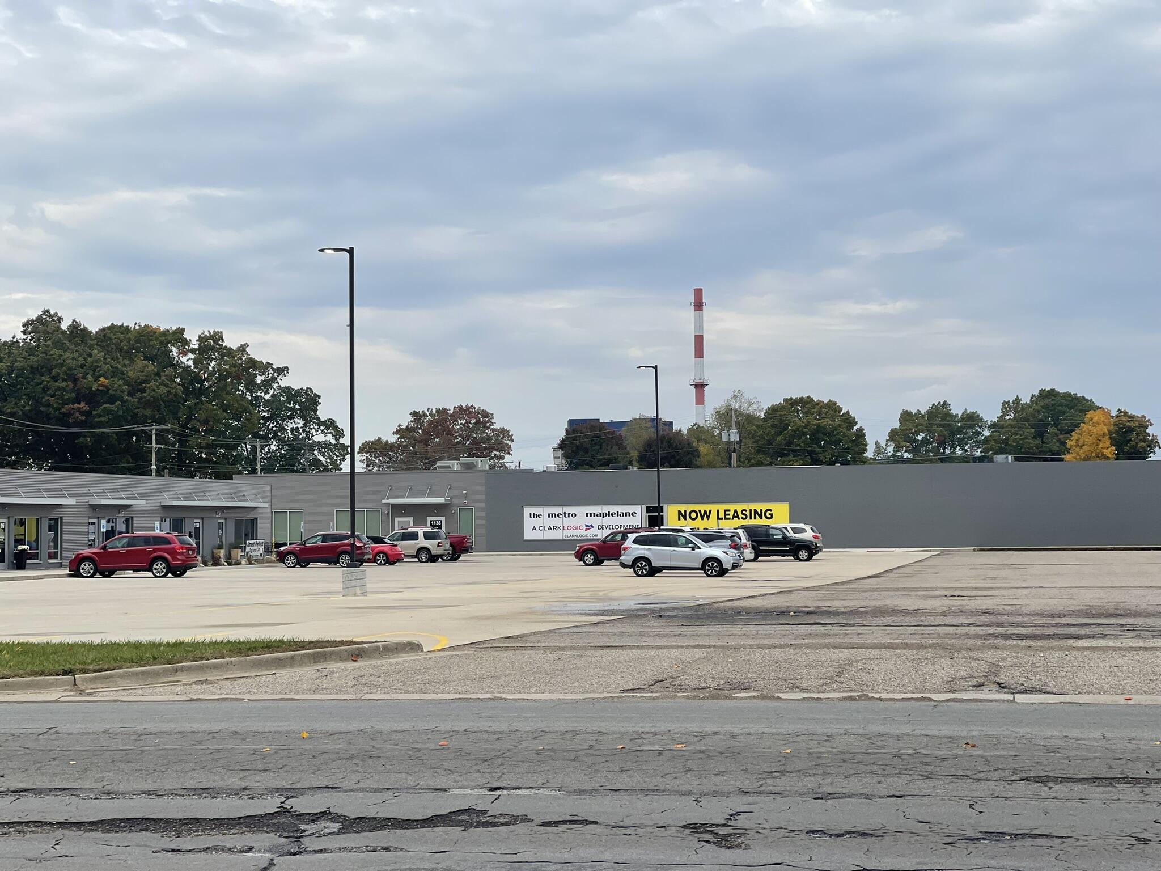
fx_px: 2147
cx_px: 580
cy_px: 436
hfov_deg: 30.3
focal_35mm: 64
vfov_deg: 22.9
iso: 20
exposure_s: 1/986
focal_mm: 7.5
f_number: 2.2
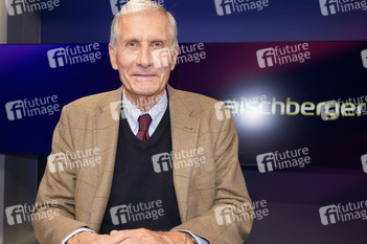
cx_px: 151
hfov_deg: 43.5
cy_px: 134
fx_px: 458
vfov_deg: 29.8
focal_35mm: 45
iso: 2000
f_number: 5.6
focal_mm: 35
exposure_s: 1/125
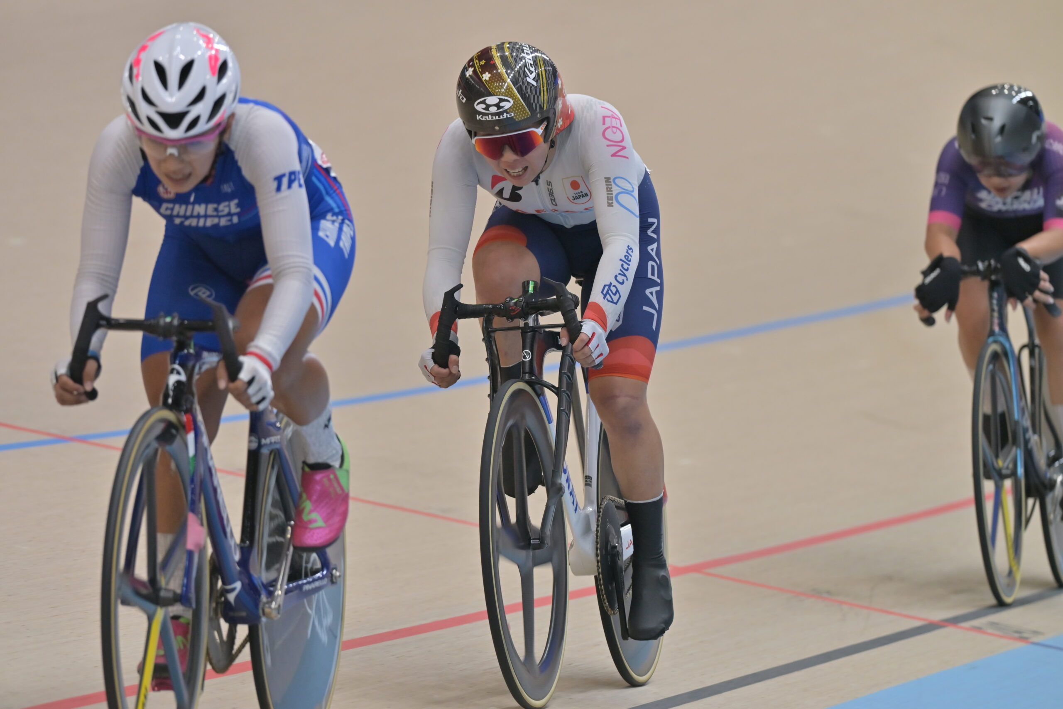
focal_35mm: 320
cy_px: 354
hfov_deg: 6.4
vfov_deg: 4.3
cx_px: 532
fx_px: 9449
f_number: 6.3
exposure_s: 1/500
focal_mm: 320
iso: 1250
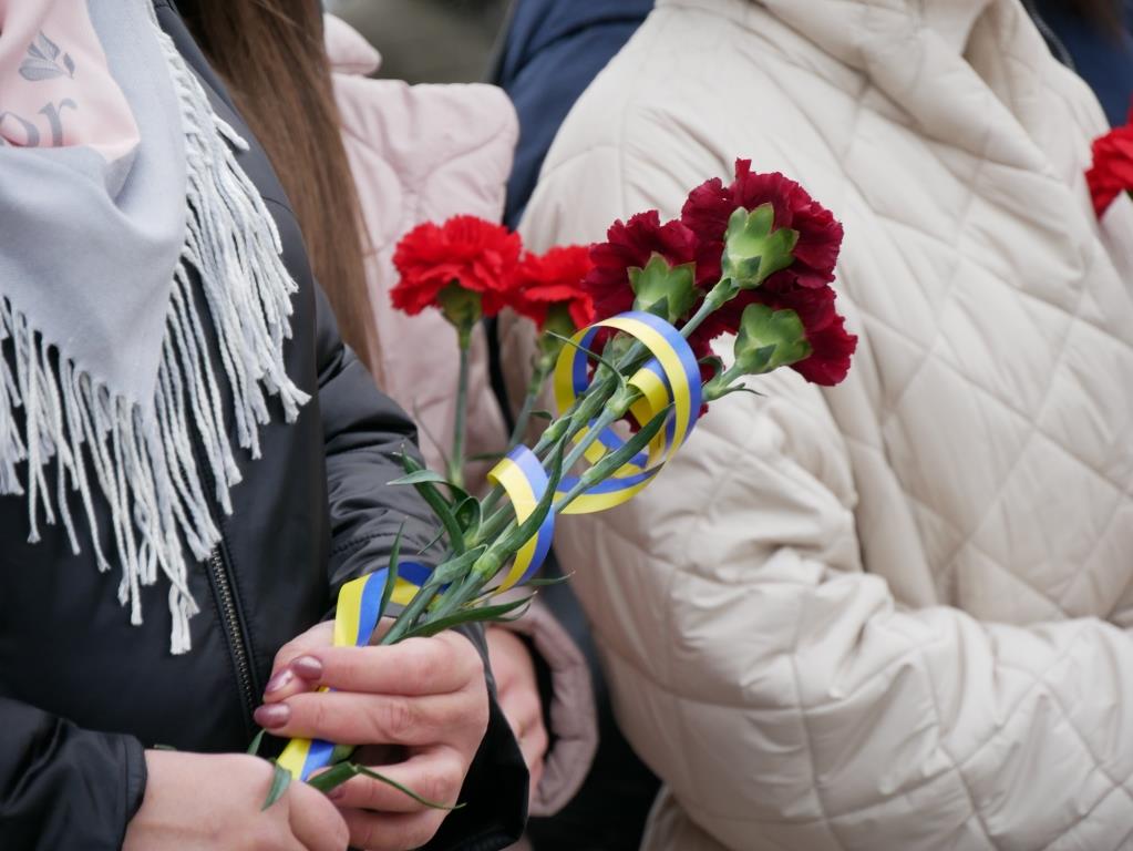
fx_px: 6679
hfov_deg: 9.7
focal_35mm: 204
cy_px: 426
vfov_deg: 7.3
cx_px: 566
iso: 400
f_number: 5.4
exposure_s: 1/200
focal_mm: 102
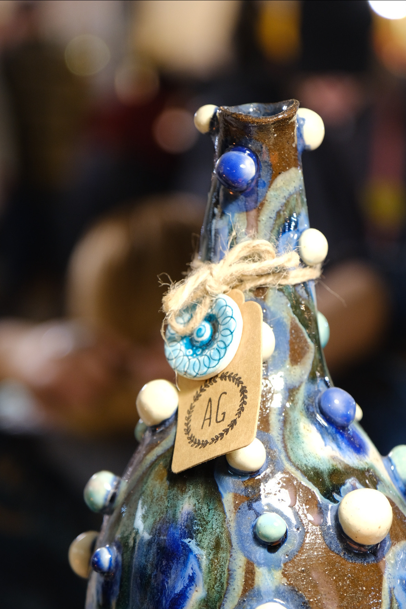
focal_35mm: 101
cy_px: 304
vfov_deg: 20.2
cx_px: 203
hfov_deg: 13.6
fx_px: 1708
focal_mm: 67.5
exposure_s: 1/30
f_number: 4
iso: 1000
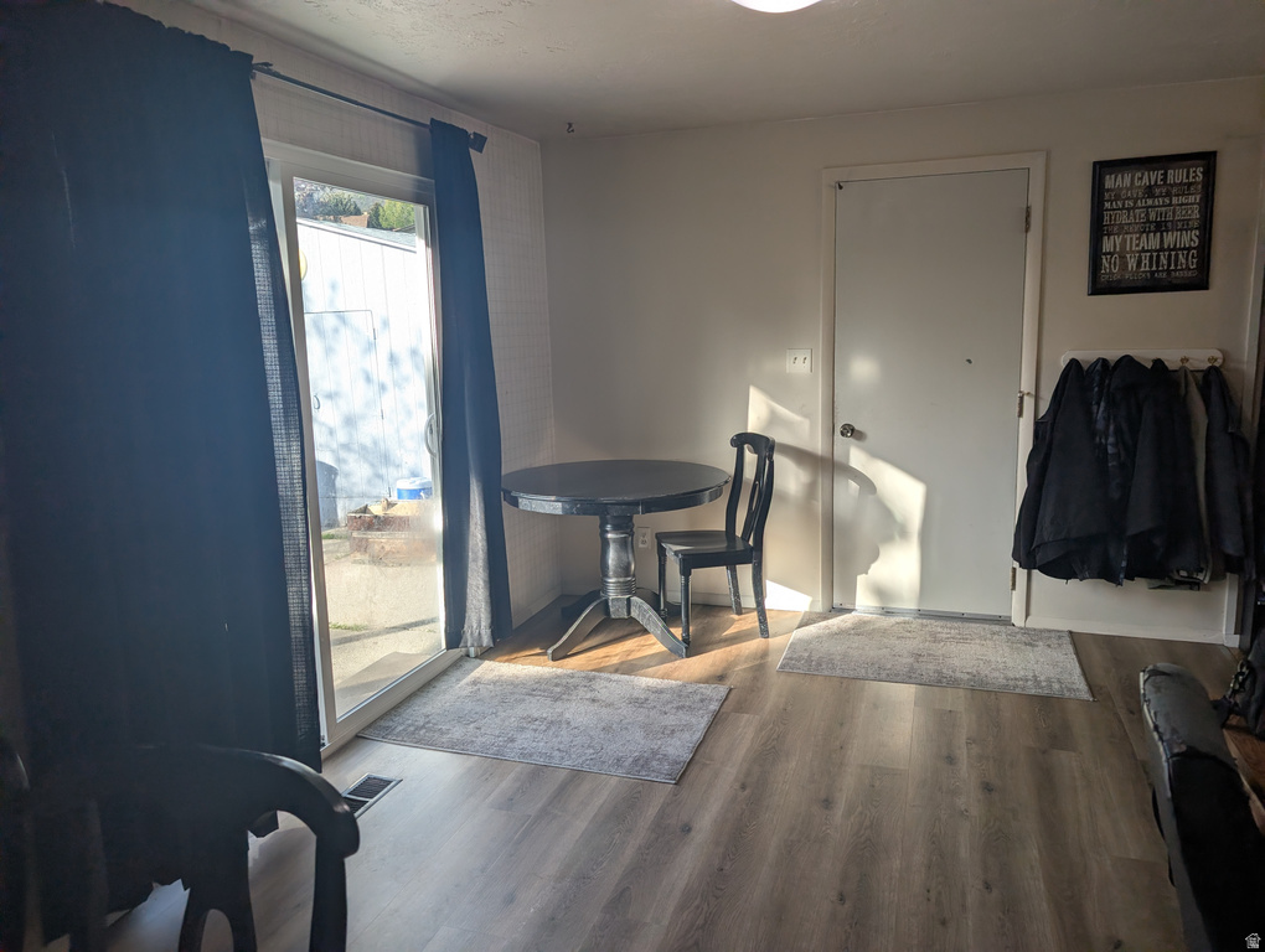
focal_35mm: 24
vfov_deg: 56.9
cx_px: 632
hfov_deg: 71.5
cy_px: 476
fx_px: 878
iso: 18
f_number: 1.68
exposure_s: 1/179
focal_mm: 6.9
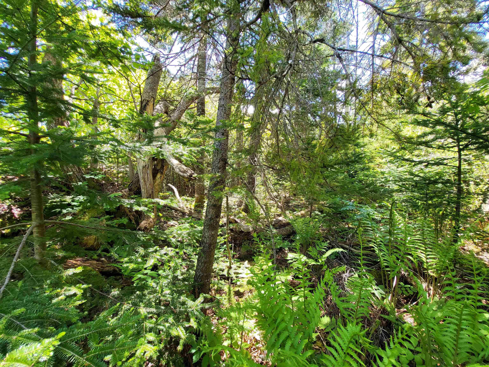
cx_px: 244
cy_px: 184
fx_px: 184
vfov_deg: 89.9
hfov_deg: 106.2
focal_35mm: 13
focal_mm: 1.74
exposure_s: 1/120
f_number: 2.2
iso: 50
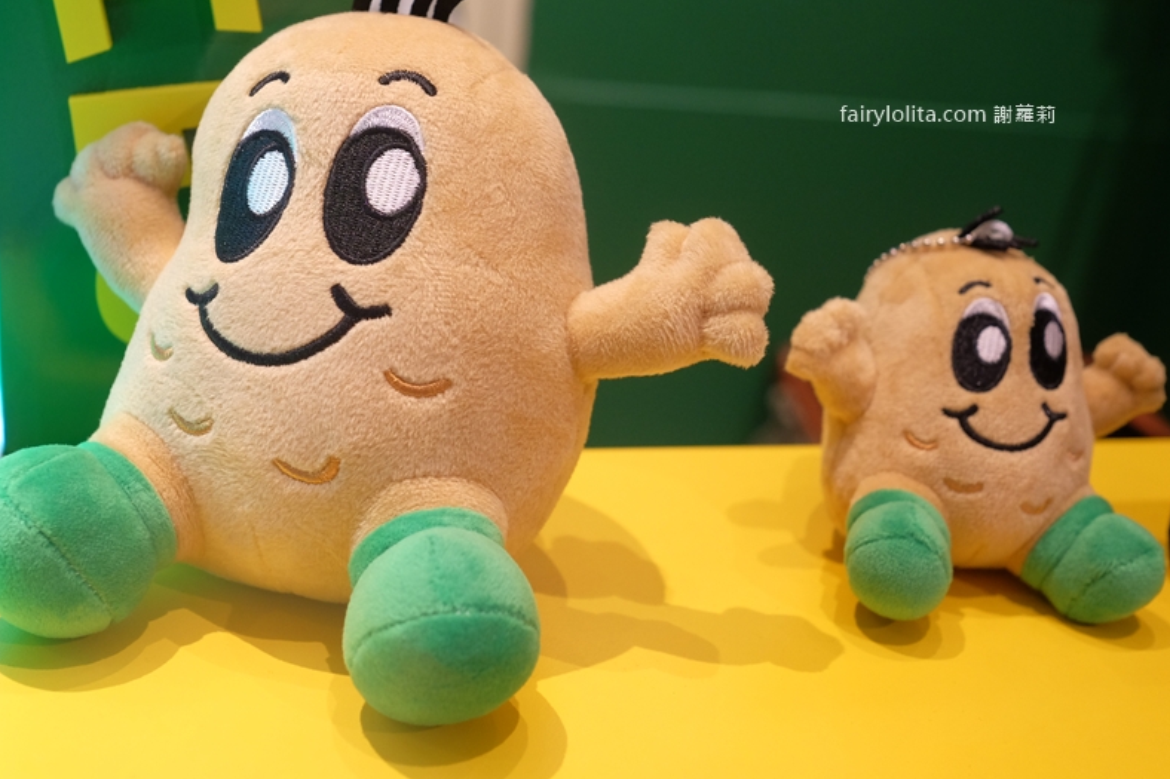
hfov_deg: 48.5
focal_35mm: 40
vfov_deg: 33.4
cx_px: 558
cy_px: 356
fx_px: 1300
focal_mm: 23
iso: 1000
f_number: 3.6
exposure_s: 1/85
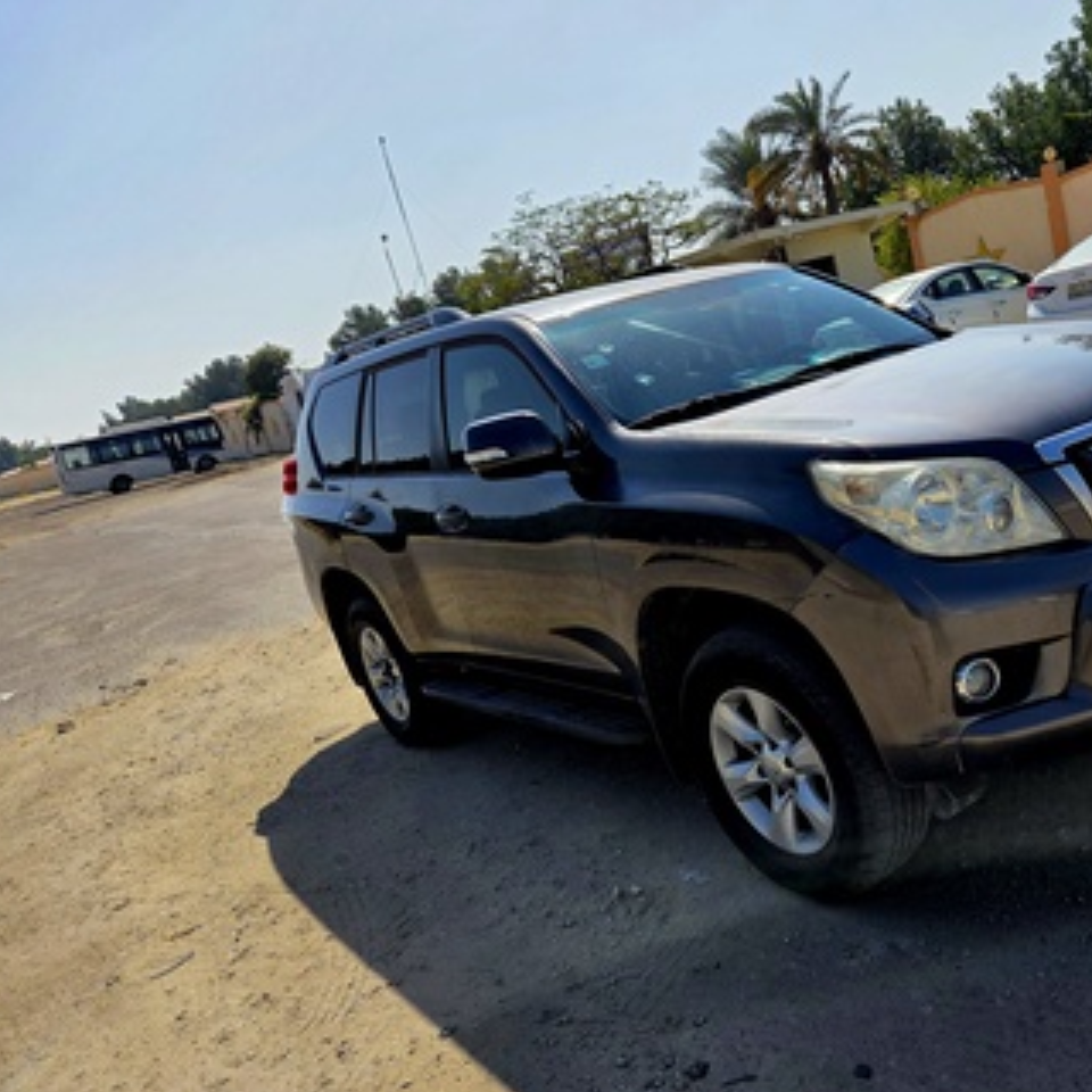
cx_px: 735
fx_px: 1035
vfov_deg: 55.6
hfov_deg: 54.4
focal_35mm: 29
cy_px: 527
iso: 80
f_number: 1.8
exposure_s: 1/10000
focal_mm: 5.4
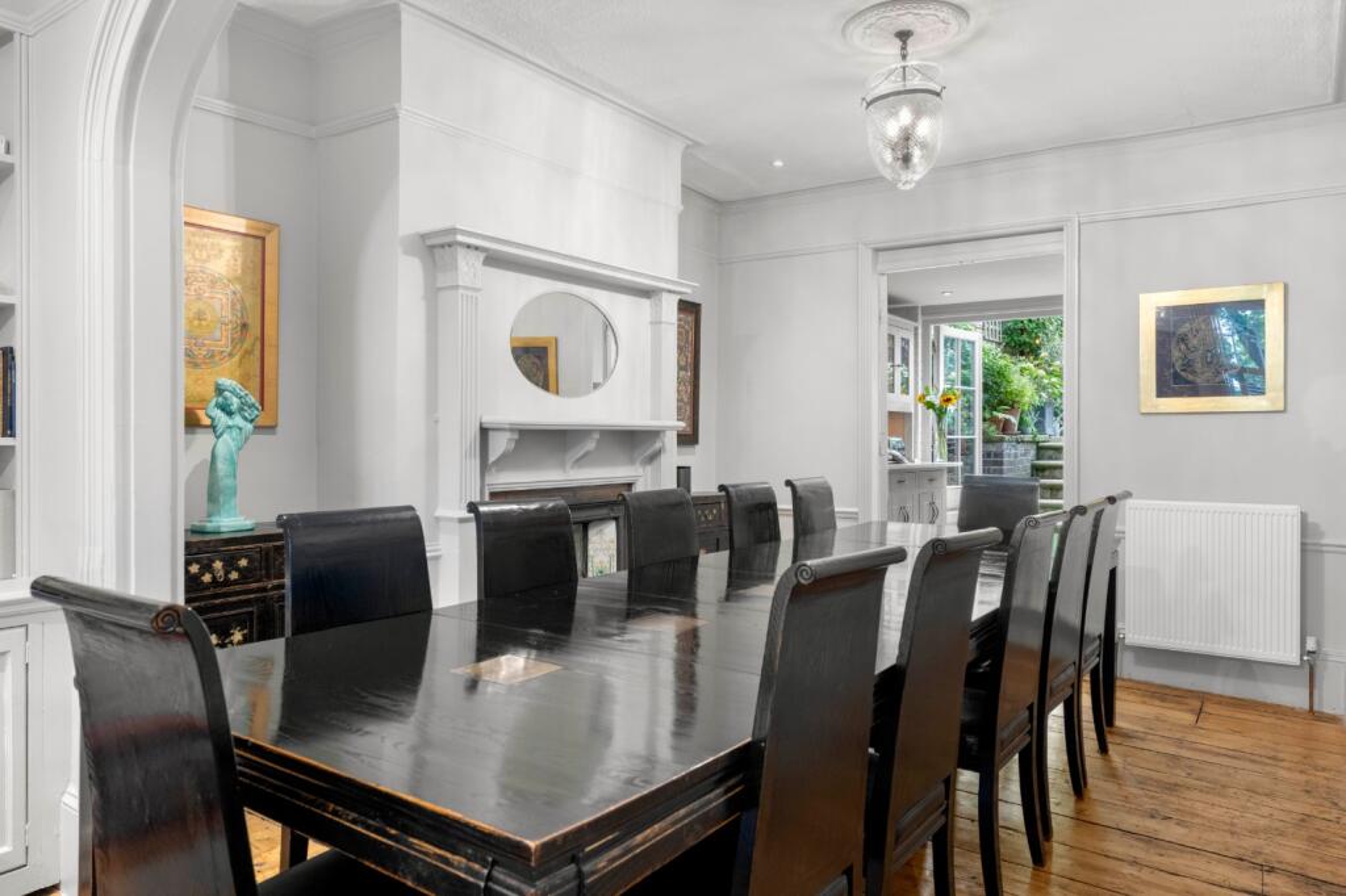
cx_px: 673
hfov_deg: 73.8
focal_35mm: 24
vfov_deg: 53.1
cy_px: 448
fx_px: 897
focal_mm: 24
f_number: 8
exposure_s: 1/3
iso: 1000
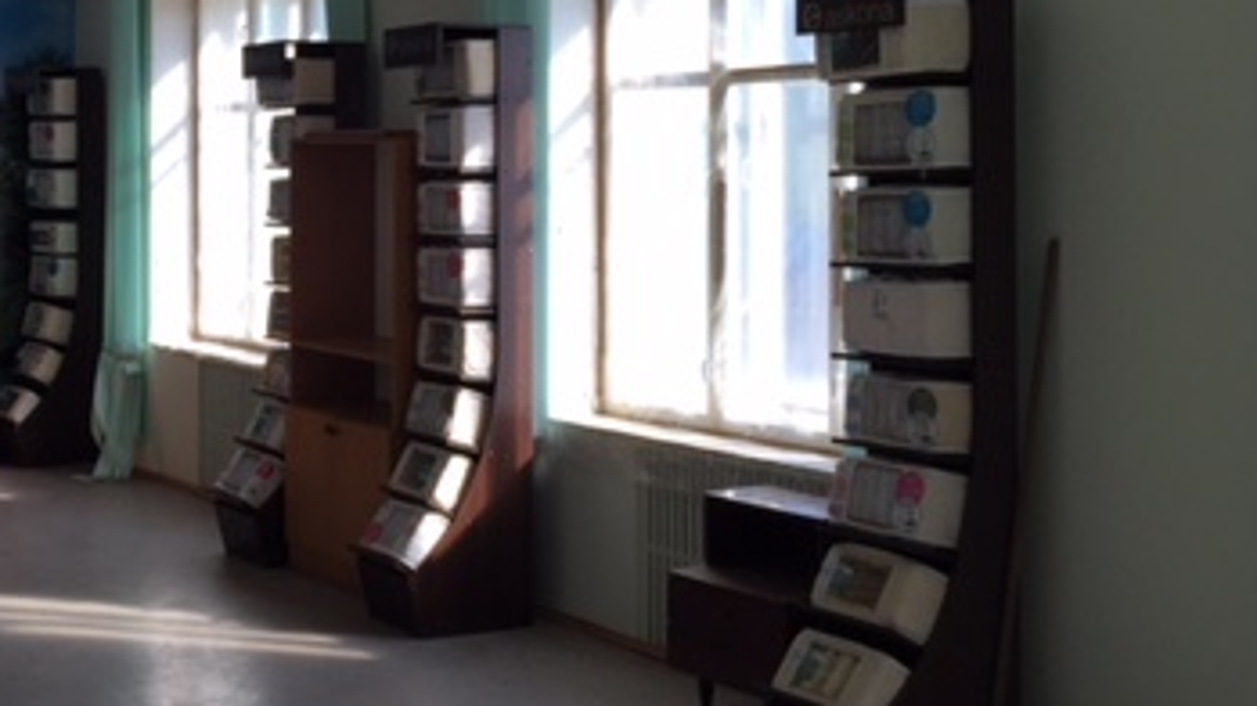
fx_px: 1932
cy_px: 249
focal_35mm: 58
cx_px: 306
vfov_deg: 20.6
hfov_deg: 35.2
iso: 32
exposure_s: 1/314
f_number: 2.2
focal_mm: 4.15
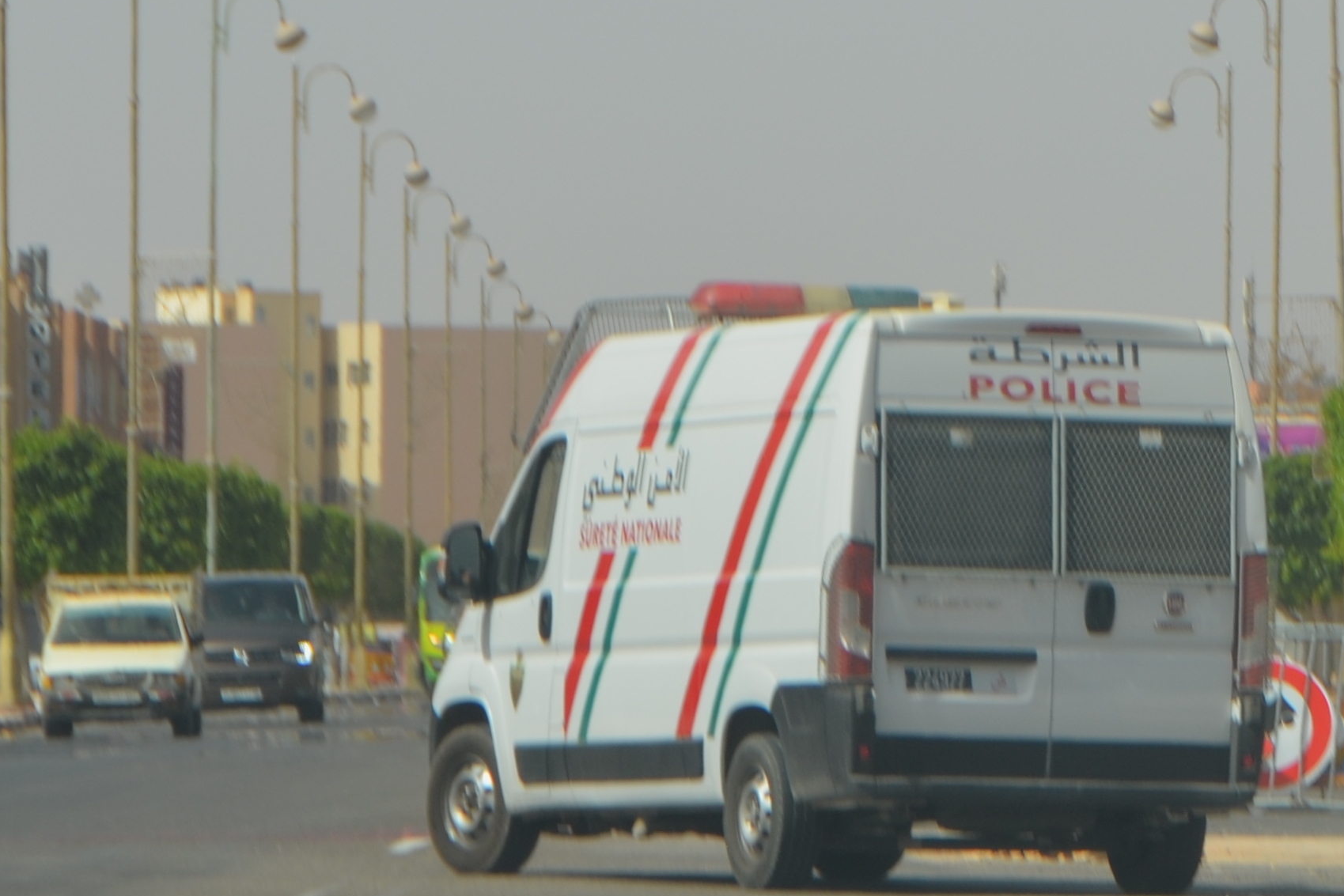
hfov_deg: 5.0
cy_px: 79
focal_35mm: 412
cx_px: 1581
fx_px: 15398
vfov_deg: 3.3
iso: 100
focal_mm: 95
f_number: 8
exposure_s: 1/250
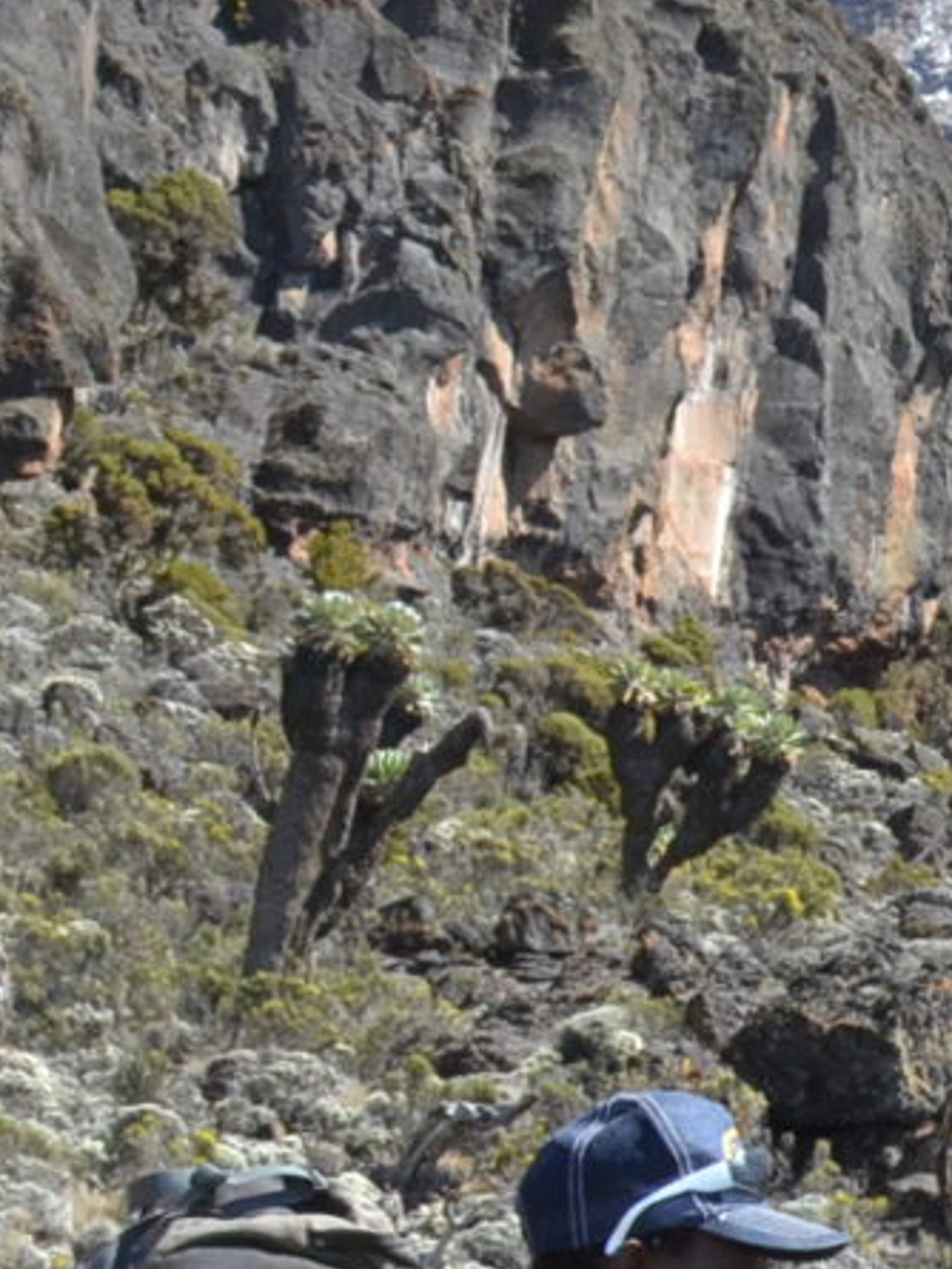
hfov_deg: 8.5
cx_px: 2263
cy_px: 978
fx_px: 5828
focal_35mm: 159
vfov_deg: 12.4
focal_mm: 24
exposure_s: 1/500
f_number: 11
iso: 800
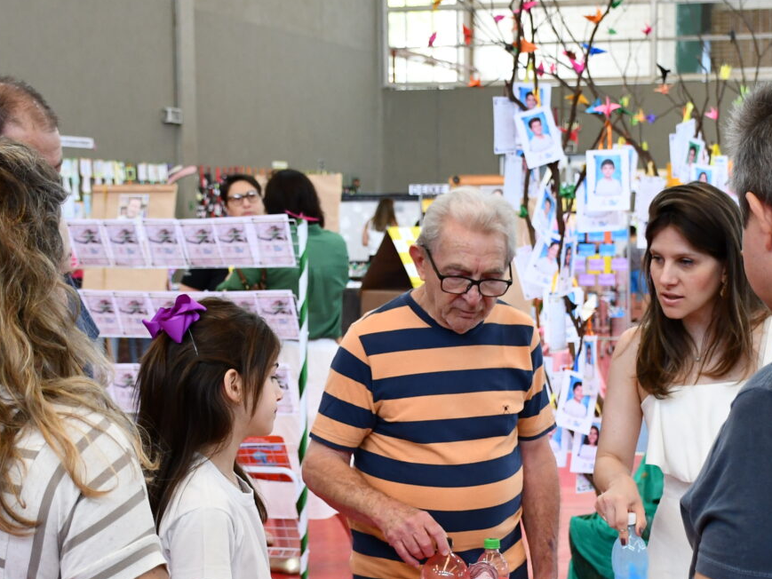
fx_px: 1896
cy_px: 435
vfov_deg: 17.3
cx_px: 427
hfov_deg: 23.0
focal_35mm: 85
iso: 1000
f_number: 4
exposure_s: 1/125
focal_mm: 27
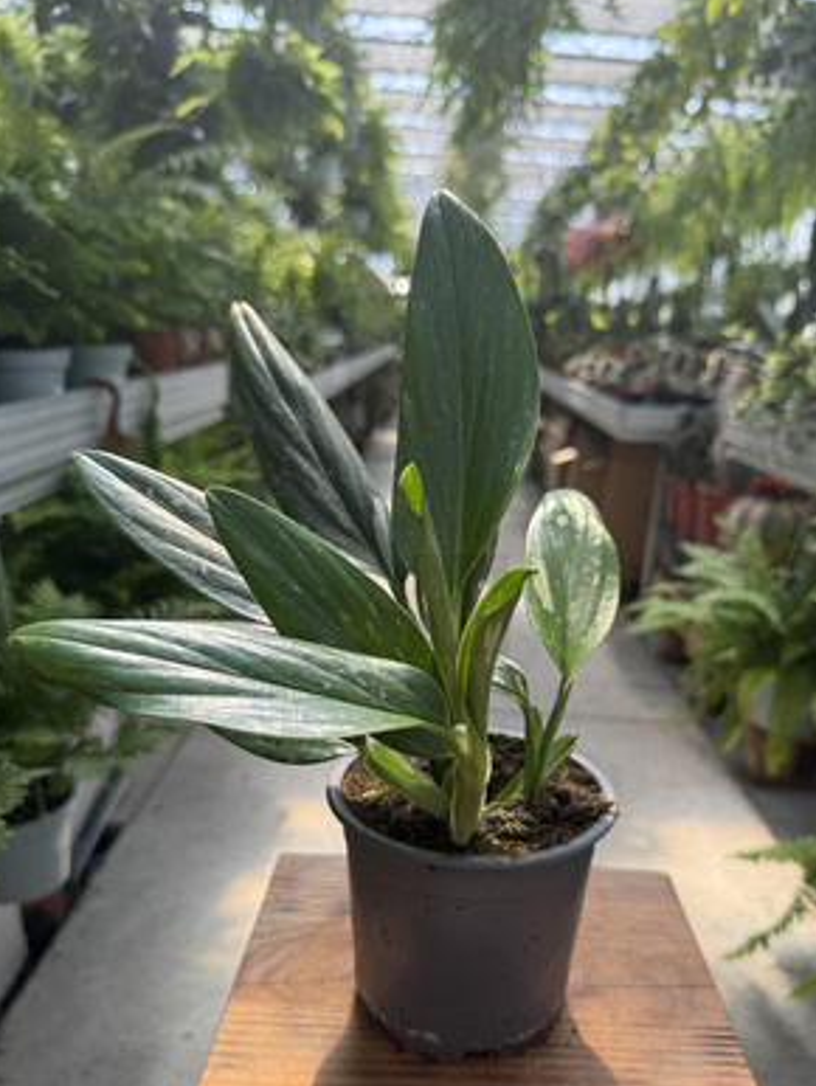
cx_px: 459
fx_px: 879
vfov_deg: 63.2
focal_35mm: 28
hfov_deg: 49.7
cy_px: 605
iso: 80
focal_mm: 6.76
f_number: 1.78
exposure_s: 1/750
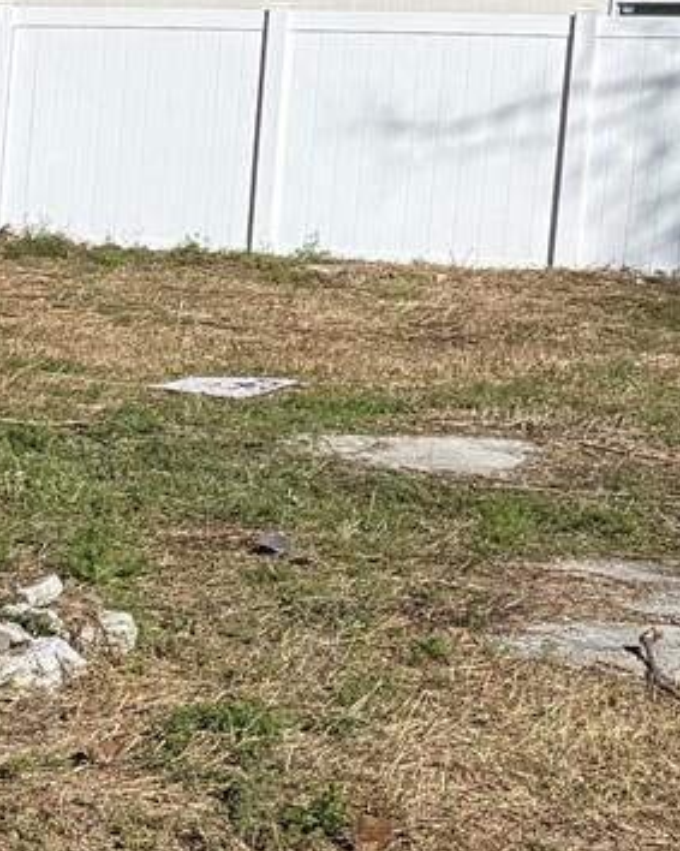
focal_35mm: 106
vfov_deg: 18.1
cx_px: -952
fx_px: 2668
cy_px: 377
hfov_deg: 11.8
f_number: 1.78
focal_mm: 6.76
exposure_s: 1/6173
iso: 80
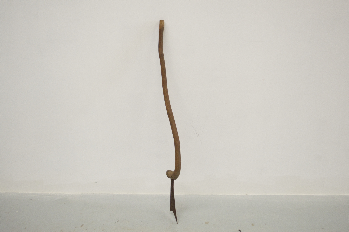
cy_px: 116
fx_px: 421
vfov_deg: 30.8
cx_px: 174
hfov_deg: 45.0
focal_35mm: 44
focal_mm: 29
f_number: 4.5
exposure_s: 1/40
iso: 400
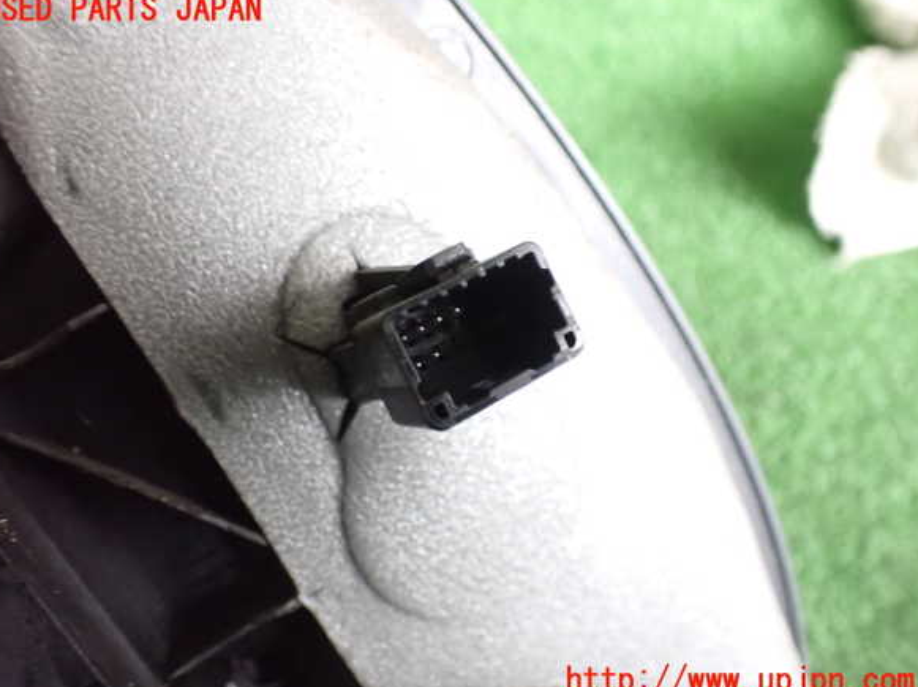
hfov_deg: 58.4
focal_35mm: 31
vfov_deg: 45.4
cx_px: 449
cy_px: 346
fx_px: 822
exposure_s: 1/30
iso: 1600
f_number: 2.3
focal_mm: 5.4
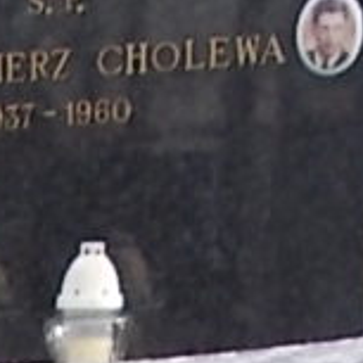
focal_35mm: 241
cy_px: 1286
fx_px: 2859
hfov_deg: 7.0
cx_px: -375
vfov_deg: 6.3
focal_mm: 4.6
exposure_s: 1/160
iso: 80
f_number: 3.2
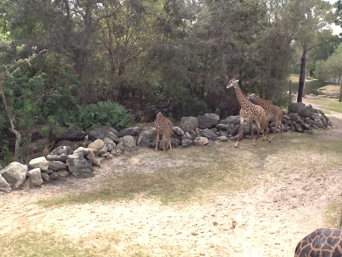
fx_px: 316
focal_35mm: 32
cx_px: 171
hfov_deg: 56.8
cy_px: 128
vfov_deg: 44.2
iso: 64
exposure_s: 1/535
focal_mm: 2.03
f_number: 2.4
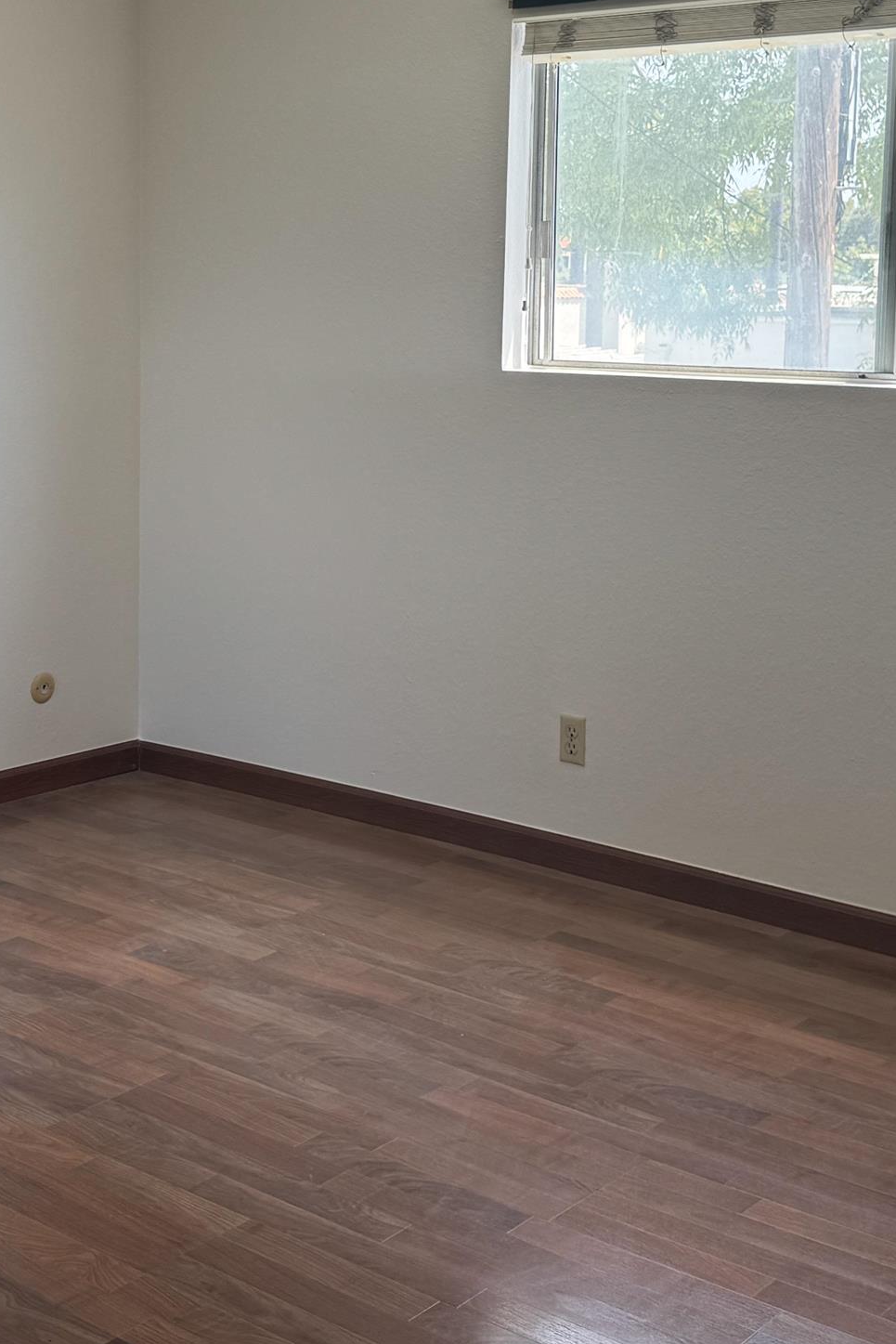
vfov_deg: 37.1
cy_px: 446
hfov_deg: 25.4
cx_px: 318
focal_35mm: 53
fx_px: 1978
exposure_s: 1/269
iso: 80
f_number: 1.78
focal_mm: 6.76
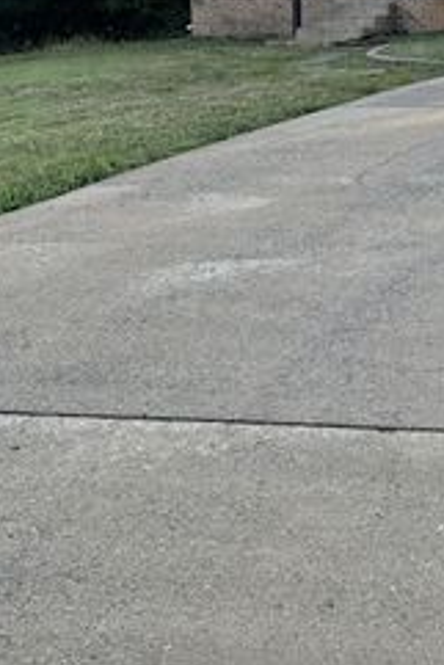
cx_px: 571
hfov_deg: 18.4
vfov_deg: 28.8
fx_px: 1275
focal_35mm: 69
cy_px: 178
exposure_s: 1/762
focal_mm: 6.86
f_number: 1.78
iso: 80
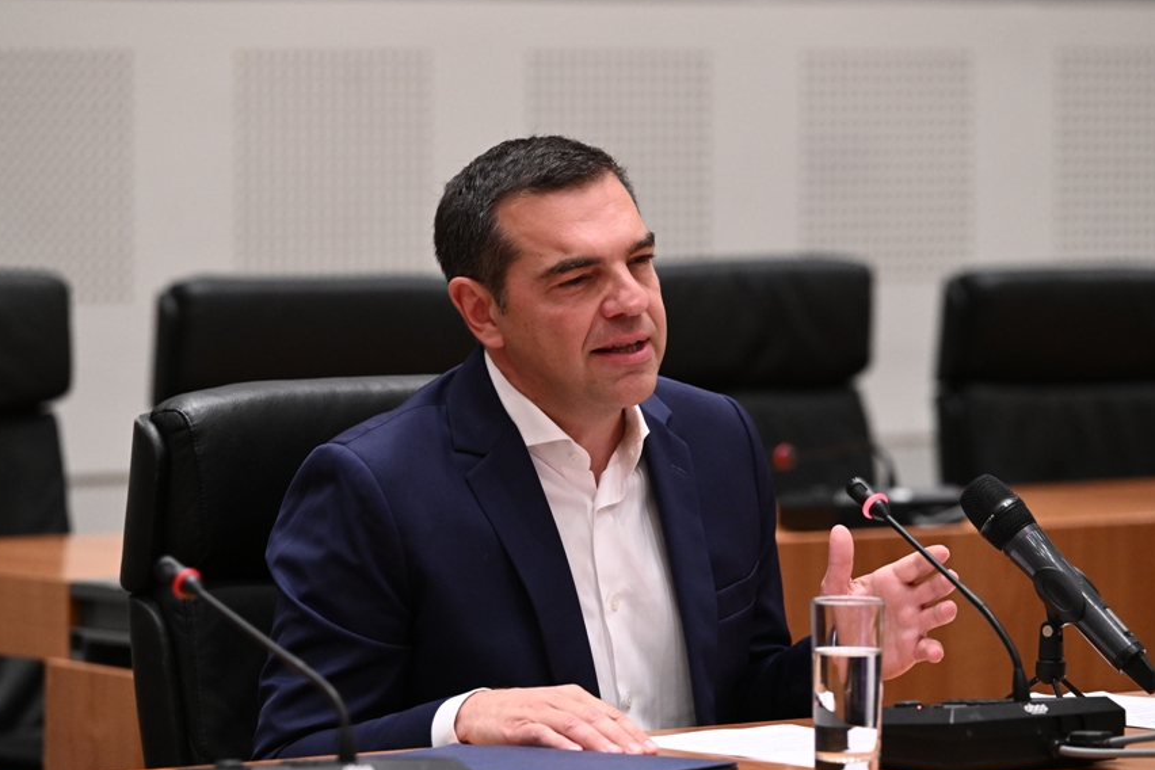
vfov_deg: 6.3
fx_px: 6994
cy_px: 379
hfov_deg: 9.4
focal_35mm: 218
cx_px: 566
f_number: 4.5
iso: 5000
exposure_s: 1/250
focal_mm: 200
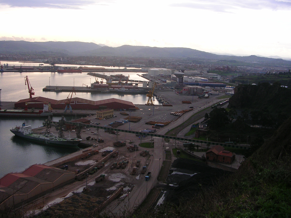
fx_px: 319
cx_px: 146
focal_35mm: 38
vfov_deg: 37.7
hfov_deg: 49.0
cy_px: 109
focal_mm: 5.8
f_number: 2.8
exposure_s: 1/294
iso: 50
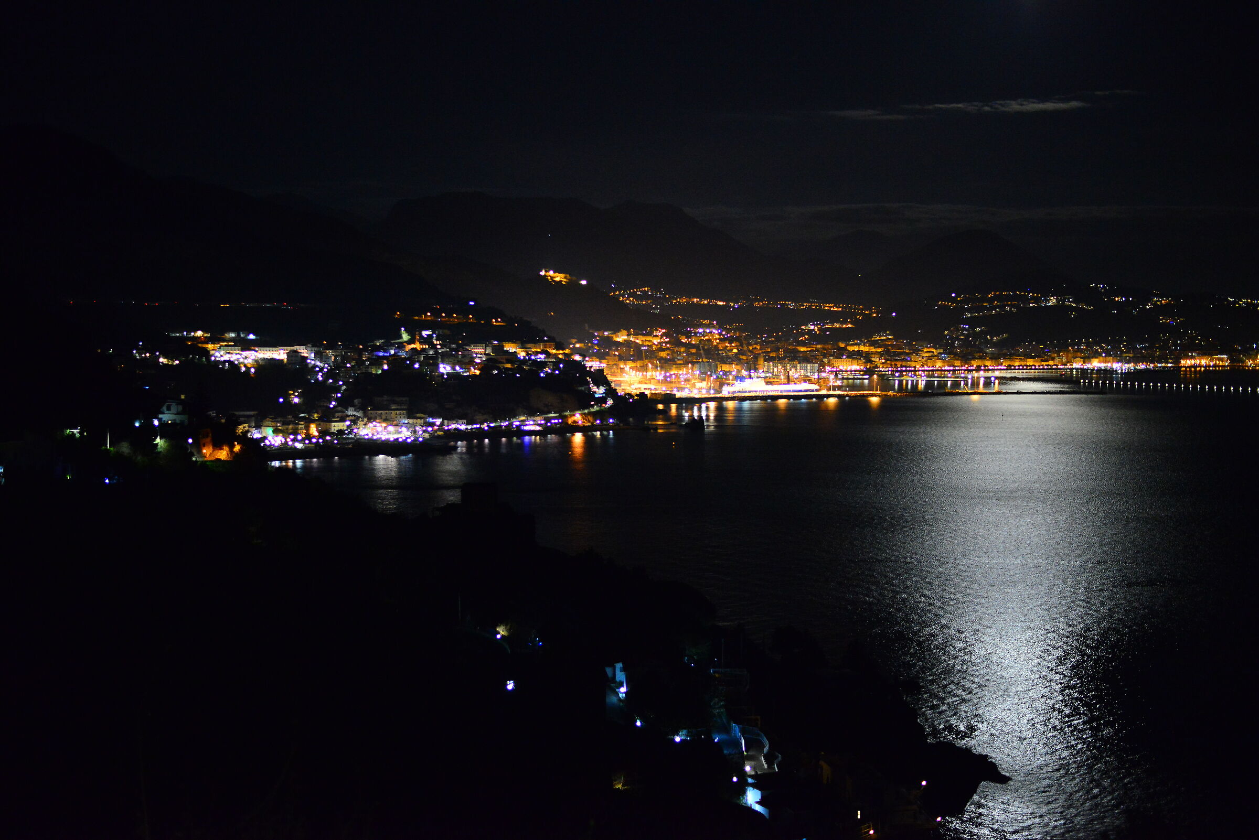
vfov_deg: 27.0
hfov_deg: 39.6
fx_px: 1749
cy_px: 420
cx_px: 630
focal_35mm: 50
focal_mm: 50
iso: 4000
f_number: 1.8
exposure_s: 1/60
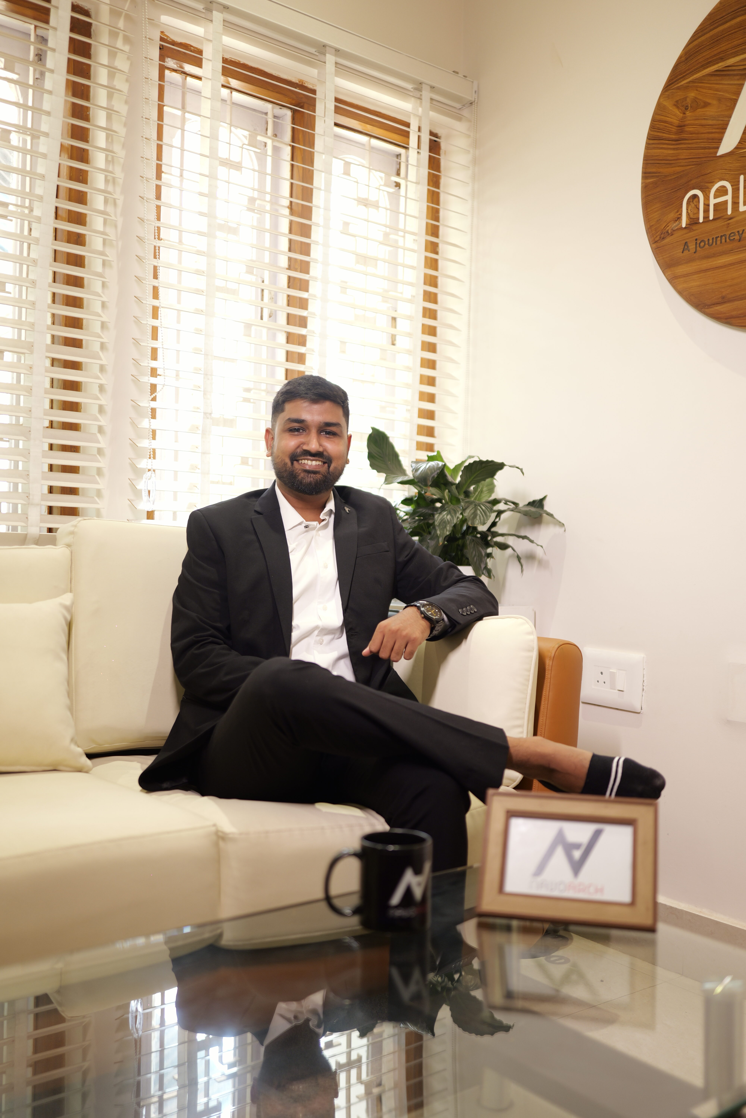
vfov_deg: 54.4
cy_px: 559
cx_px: 373
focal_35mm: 35
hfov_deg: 37.9
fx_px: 1088
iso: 400
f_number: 1.8
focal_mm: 35
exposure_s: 1/125
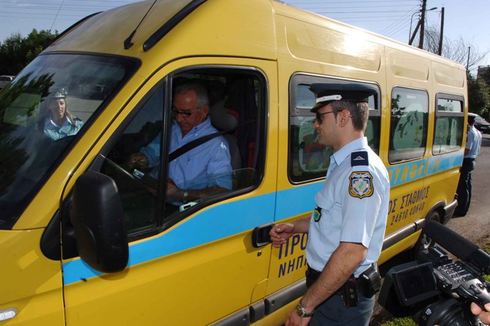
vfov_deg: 50.3
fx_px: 347
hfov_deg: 70.5
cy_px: 163
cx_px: 245
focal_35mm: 26
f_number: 14
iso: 400
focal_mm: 17
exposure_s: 1/250
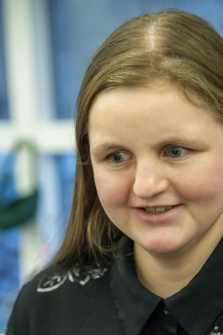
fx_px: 1467
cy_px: 203
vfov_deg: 13.0
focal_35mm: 158
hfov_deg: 8.7
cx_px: 139
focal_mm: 120
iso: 4000
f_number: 4
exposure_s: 1/320
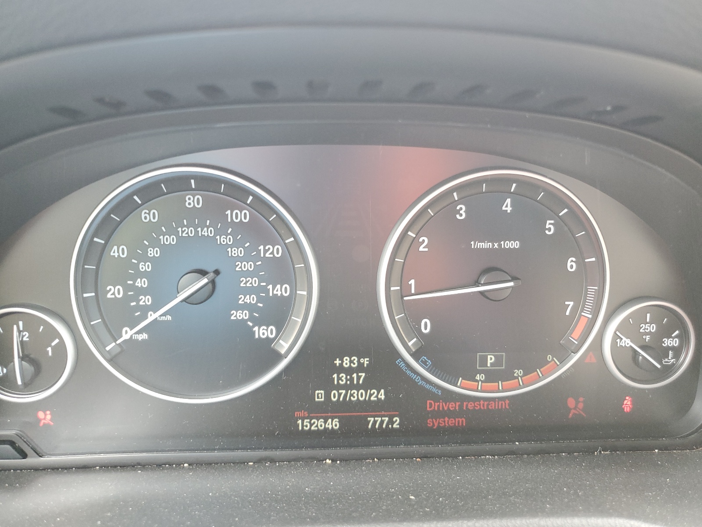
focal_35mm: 26
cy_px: 264
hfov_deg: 67.3
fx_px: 527
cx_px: 351
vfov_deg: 53.1
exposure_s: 1/60.2
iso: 124
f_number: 1.5
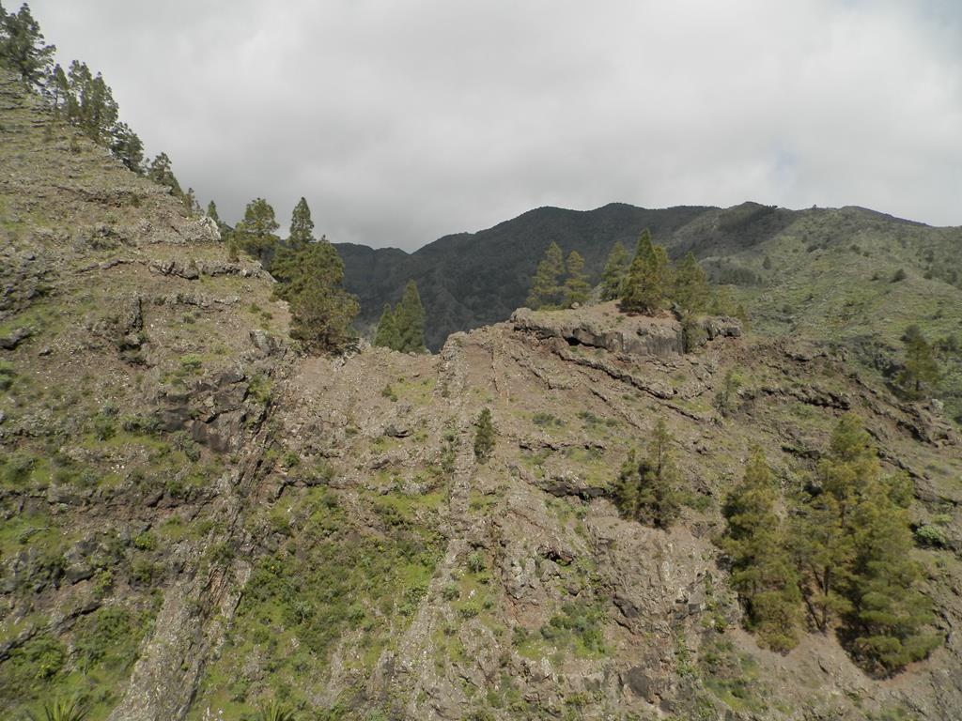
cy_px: 360
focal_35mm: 25
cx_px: 481
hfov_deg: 69.4
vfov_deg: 54.9
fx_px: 695
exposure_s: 1/250
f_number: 8.7
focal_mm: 4.5
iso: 100
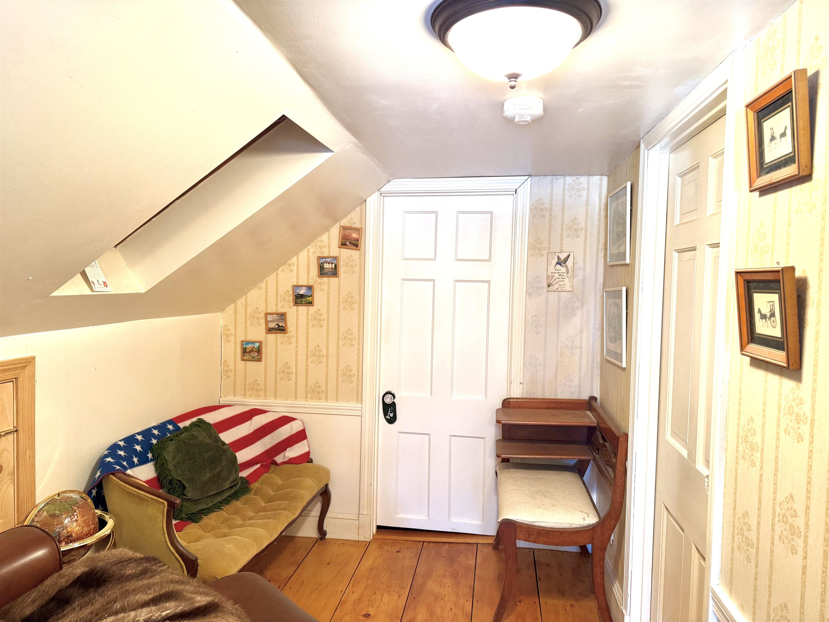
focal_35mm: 24
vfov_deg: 56.8
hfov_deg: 71.6
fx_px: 575
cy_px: 311
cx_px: 414
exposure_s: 1/60
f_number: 1.78
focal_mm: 6.76
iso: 160
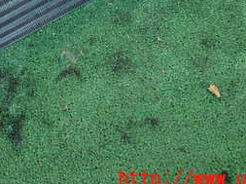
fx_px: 539
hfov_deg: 25.2
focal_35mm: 76
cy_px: -27
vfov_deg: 18.5
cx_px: 47
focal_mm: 5.79
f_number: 2.4
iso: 200
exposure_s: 1/60
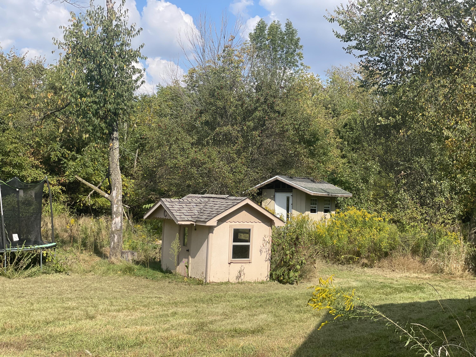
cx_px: 238
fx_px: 715
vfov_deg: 28.0
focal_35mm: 52
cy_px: 178
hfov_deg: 36.8
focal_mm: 6
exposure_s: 1/1845
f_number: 2
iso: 32
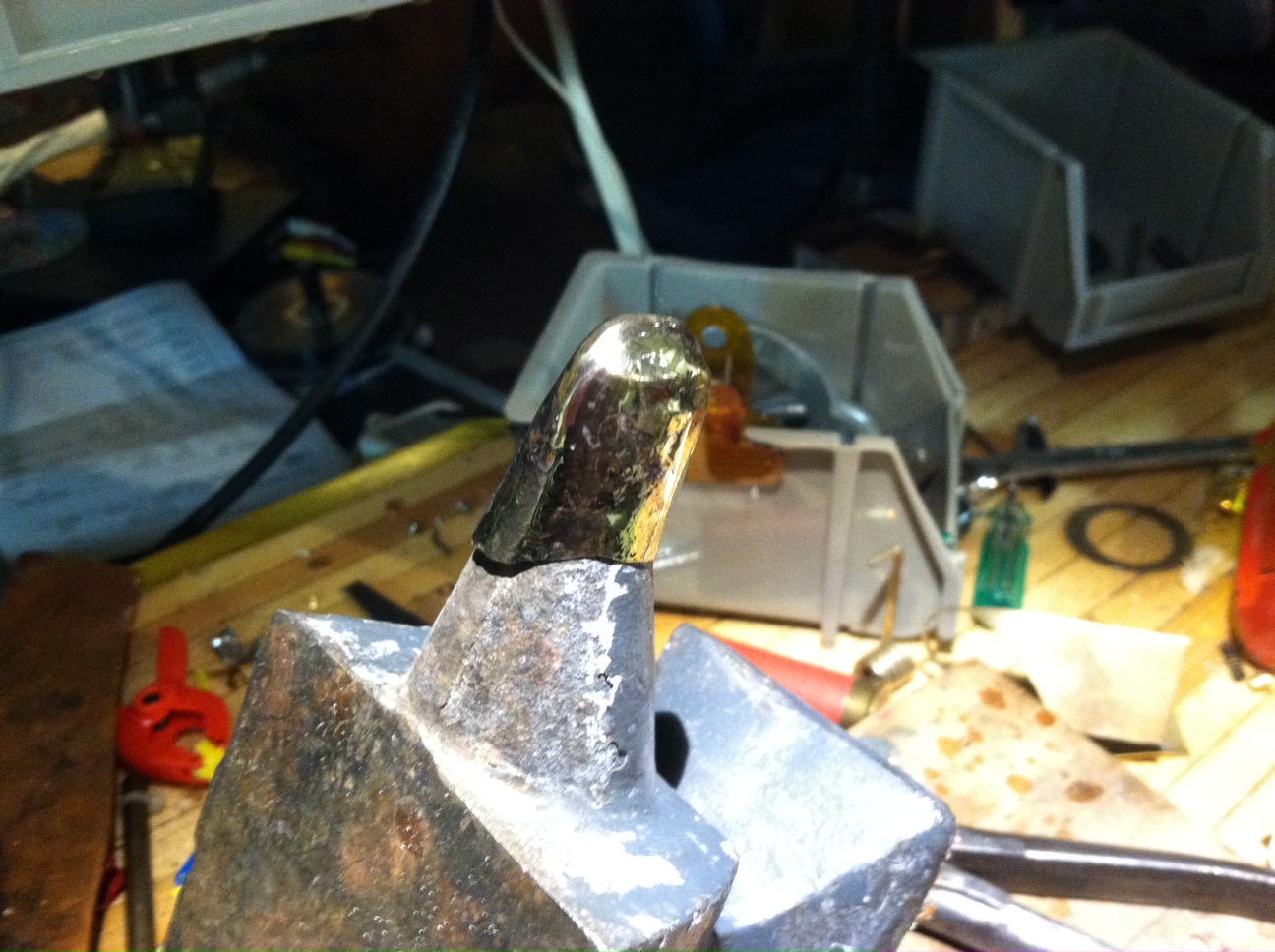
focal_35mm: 35
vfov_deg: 40.6
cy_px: 476
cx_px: 638
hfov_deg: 52.7
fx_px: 1287
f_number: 2.8
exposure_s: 1/17
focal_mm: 3.85
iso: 500
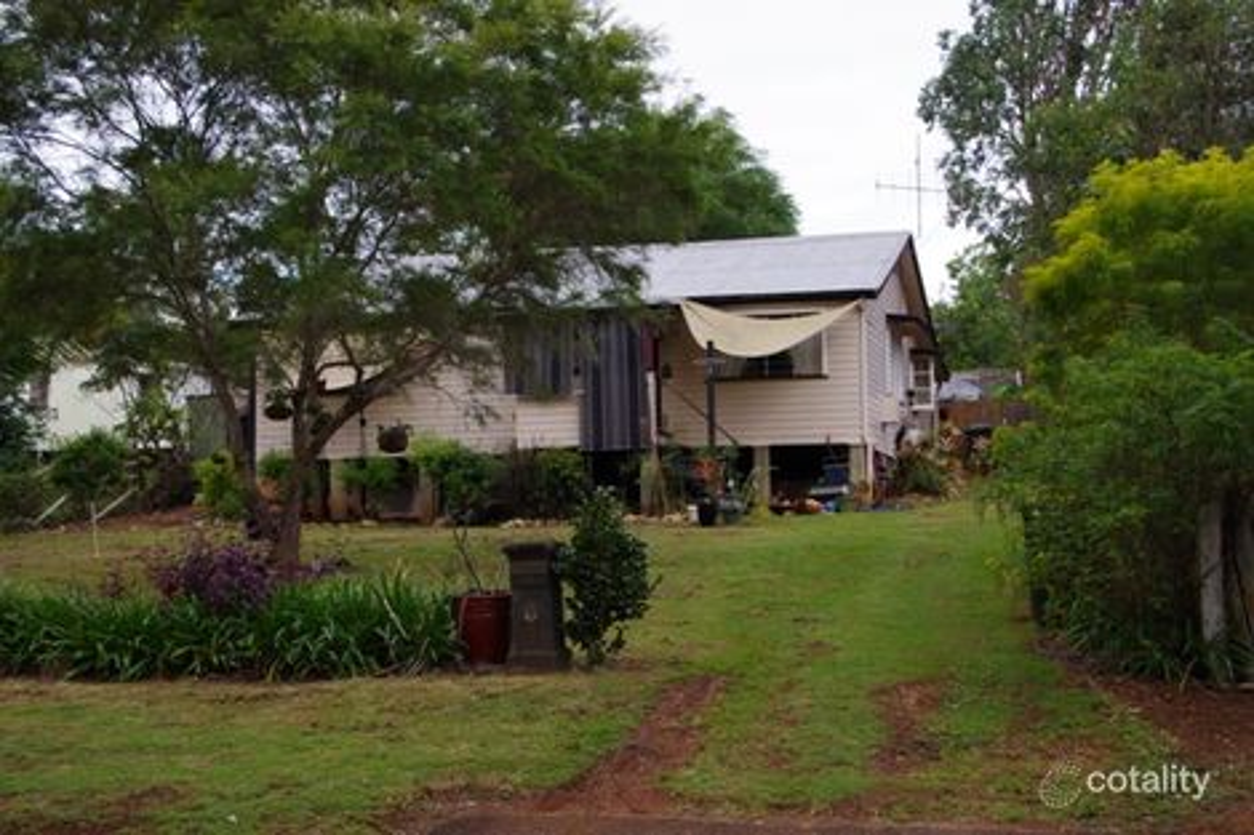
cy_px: 418
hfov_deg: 36.3
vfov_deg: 24.6
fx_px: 1915
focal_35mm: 55
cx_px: 627
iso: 400
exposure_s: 1/60
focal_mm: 37
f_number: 7.1
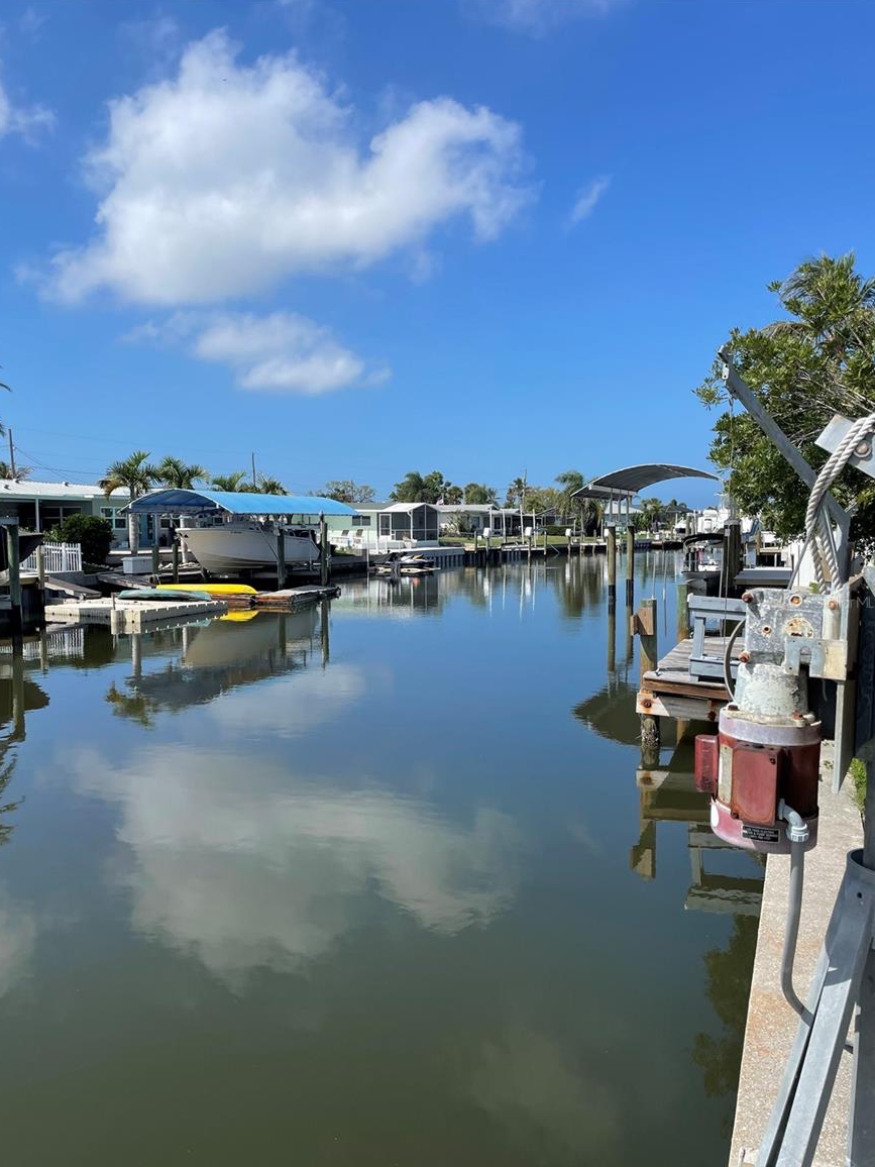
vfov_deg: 65.3
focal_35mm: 27
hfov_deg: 51.4
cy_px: 602
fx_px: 910
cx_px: 432
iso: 32
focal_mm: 4.2
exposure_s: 1/4000
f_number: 1.6
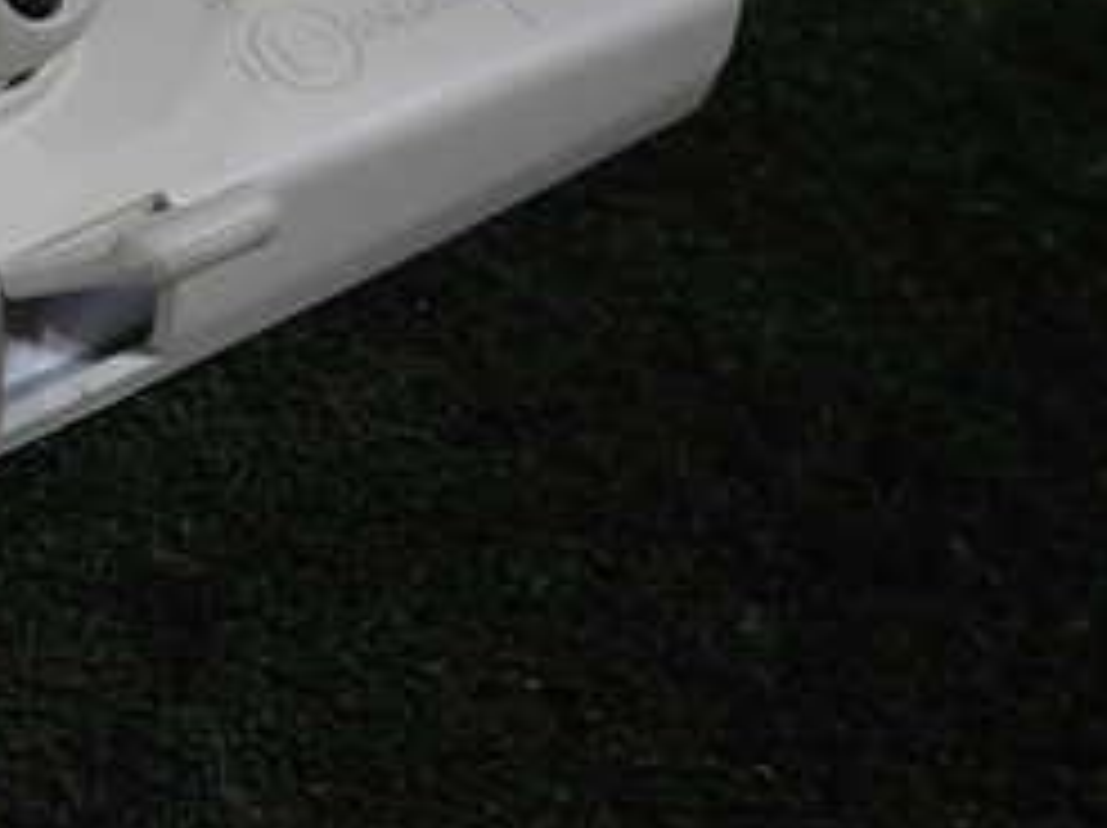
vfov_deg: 23.6
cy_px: 158
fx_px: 1949
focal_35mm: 61
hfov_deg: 27.8
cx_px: -225
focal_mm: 4.5
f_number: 2
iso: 125
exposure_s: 1/60
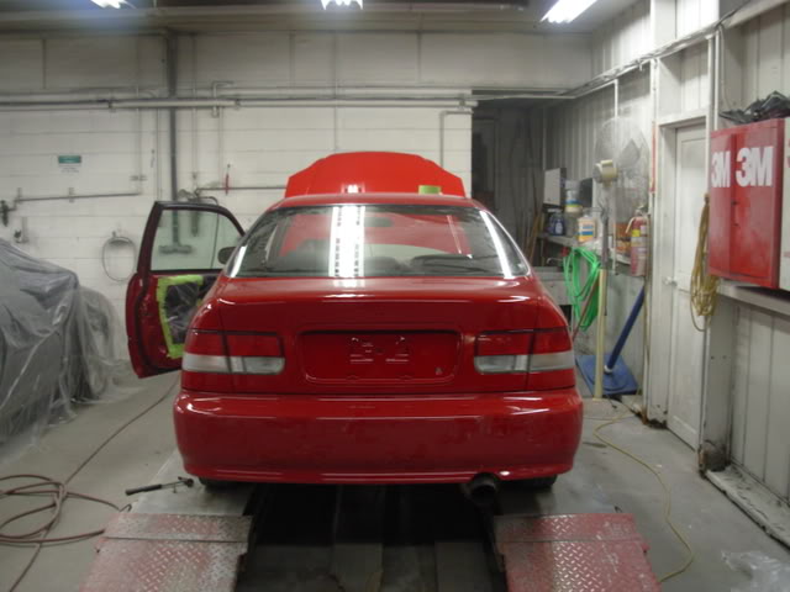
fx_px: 867
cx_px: 395
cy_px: 296
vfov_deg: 37.7
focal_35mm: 38
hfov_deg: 49.0
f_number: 2.9
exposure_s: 1/32
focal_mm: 6.3
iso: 146
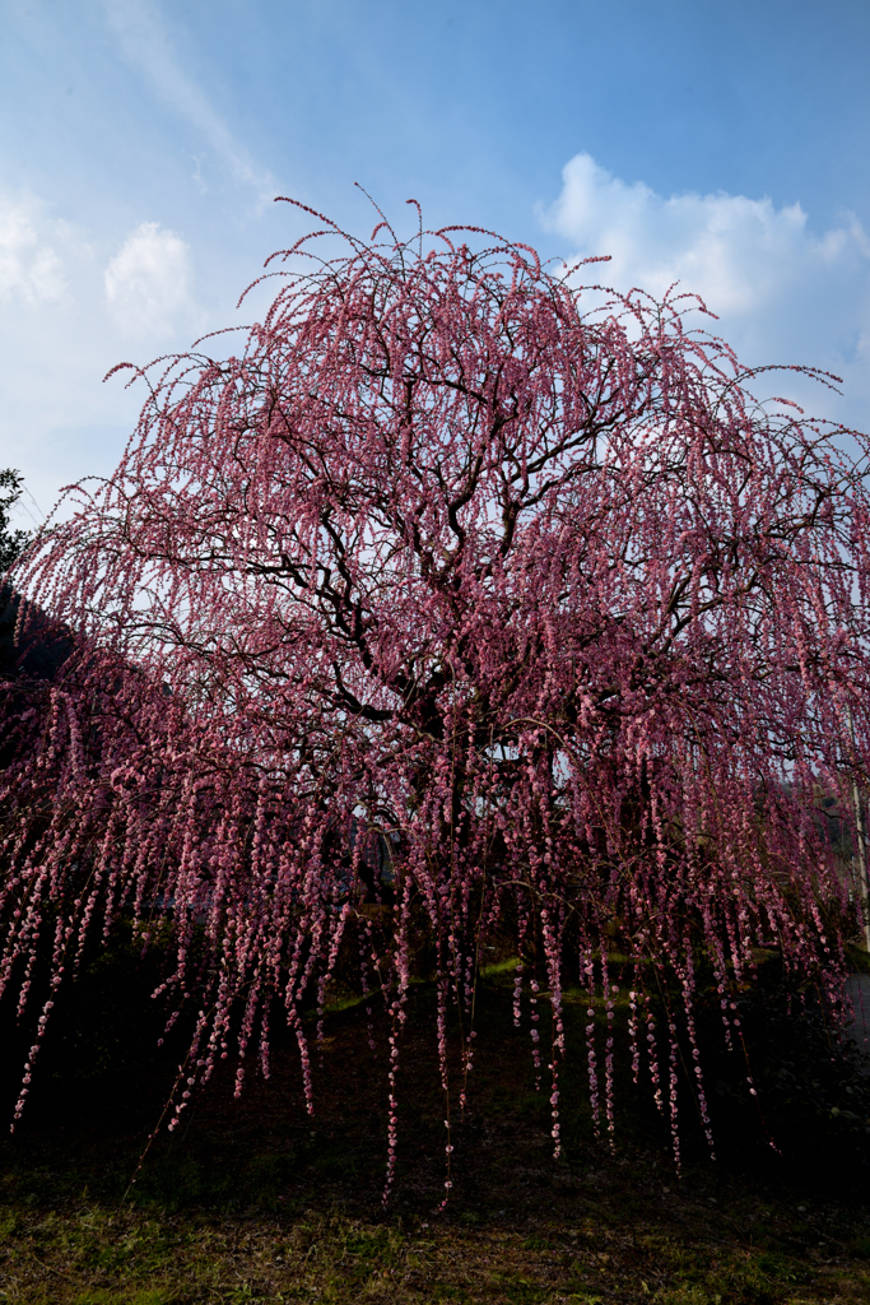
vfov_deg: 73.7
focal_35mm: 24
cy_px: 652
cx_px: 435
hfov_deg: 53.1
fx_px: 870
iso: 160
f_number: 11
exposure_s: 1/80
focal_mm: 24
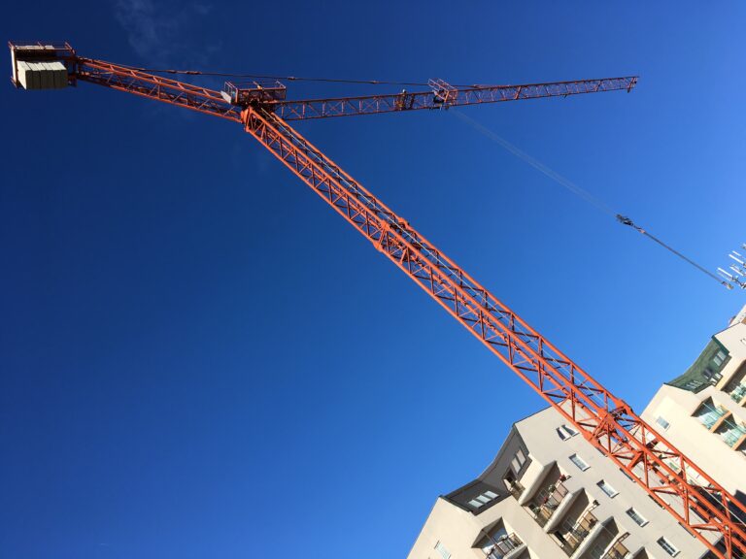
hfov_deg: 61.7
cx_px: 373
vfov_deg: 48.2
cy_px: 280
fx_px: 625
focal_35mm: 29
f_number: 2.2
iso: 25
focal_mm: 4.15
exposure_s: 1/1304
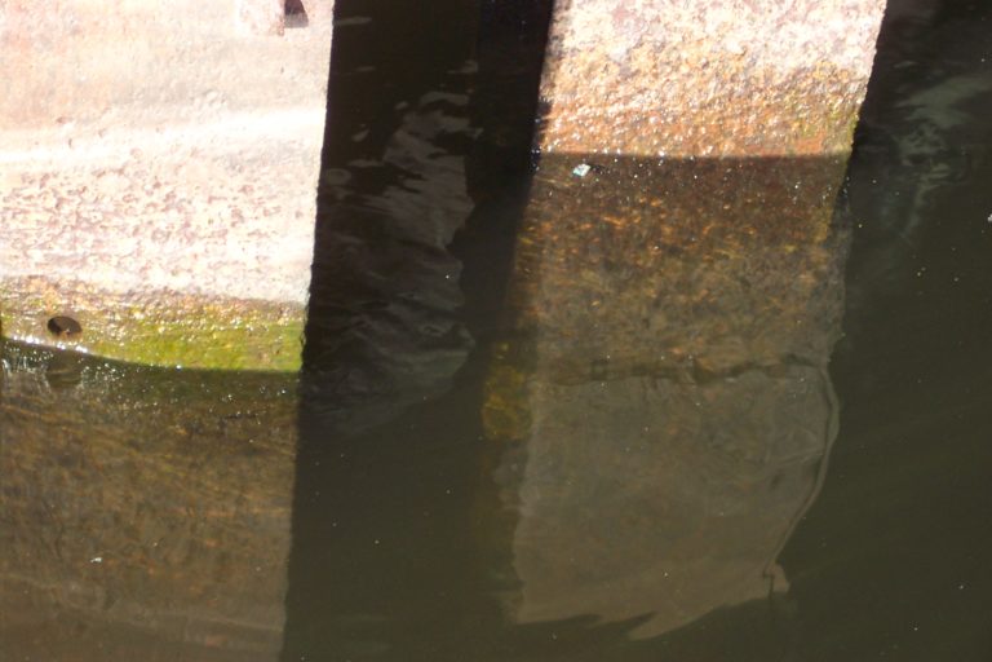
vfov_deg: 12.0
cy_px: 331
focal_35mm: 114
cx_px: 496
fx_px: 3141
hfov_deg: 17.9
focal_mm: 24
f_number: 4.8
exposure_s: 1/90
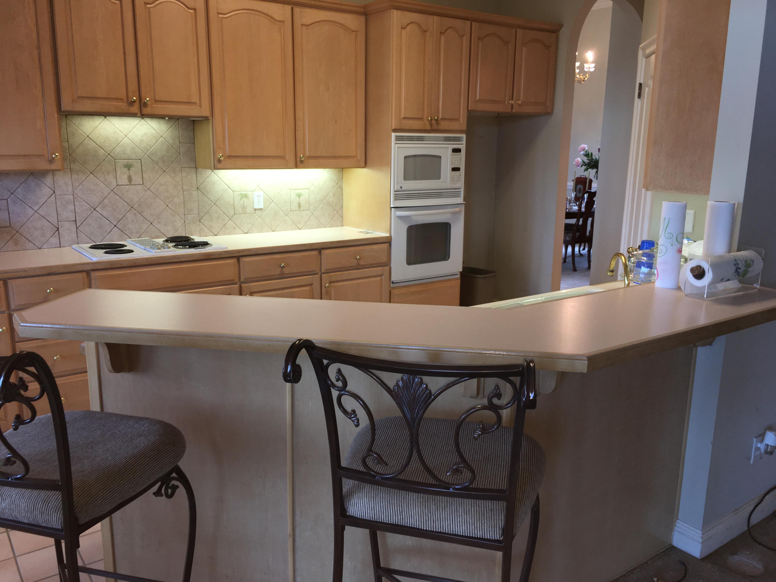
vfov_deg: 48.2
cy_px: 291
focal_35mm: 29
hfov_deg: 61.7
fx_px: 650
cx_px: 388
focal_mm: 4.15
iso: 25
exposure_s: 1/30
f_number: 2.2
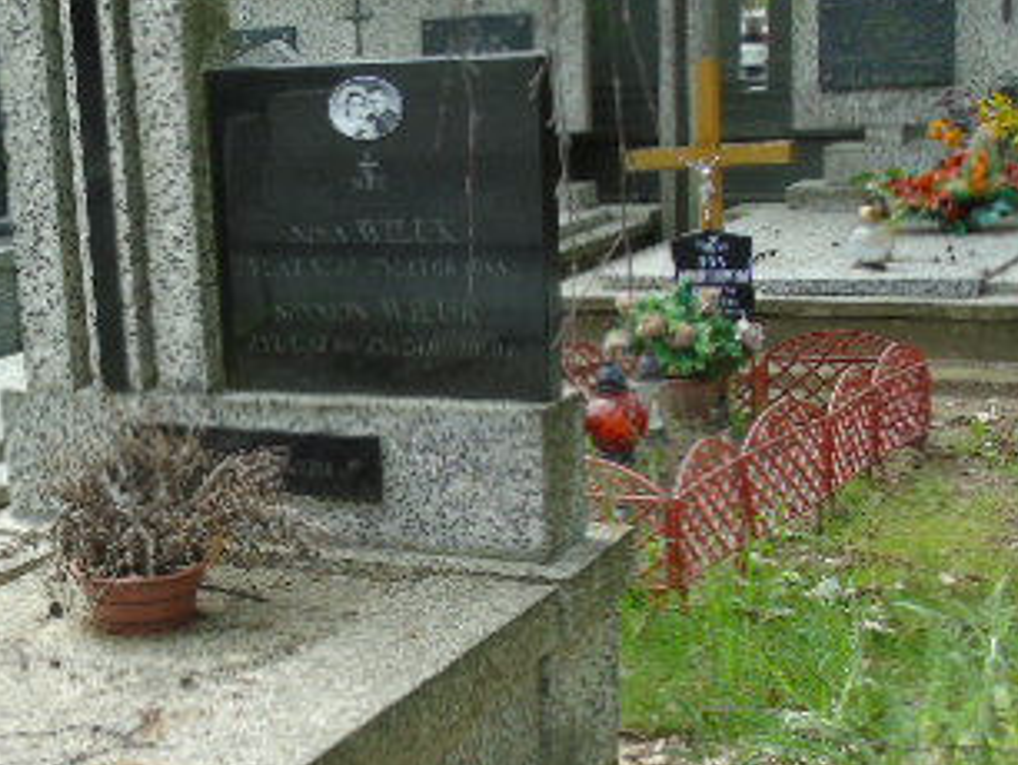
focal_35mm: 71
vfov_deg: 20.6
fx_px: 2090
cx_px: 63
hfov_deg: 26.3
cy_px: 542
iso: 80
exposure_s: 1/125
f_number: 3.8
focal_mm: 6.1
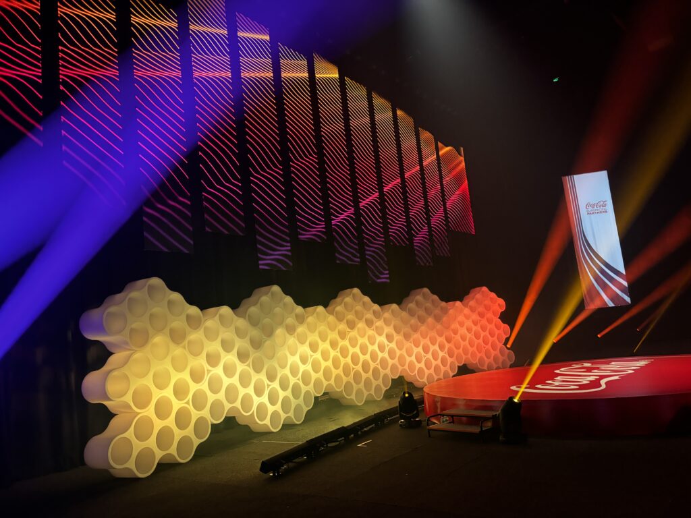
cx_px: 346
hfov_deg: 67.3
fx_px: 519
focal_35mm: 26
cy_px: 259
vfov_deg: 53.1
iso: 500
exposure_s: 1/60
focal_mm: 5.96
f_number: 1.6
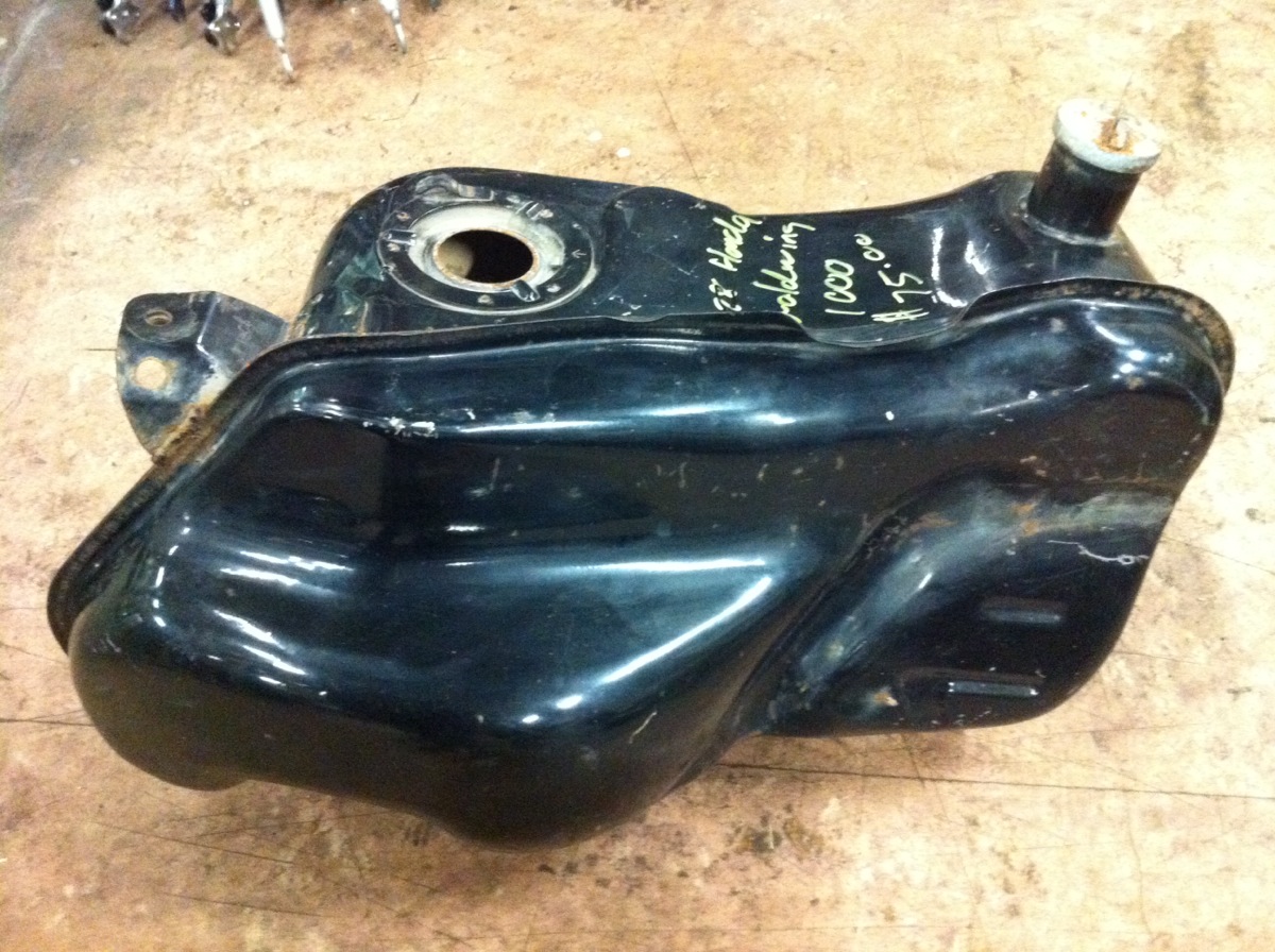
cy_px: 476
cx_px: 638
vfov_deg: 40.6
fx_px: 1287
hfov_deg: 52.7
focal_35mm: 35
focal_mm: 3.85
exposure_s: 1/15
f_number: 2.8
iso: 1000
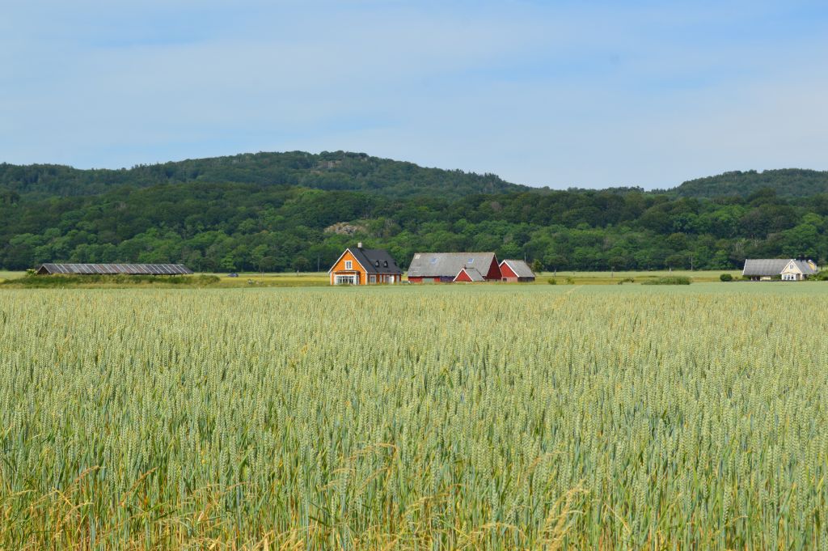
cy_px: 276
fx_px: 1896
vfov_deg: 16.5
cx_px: 414
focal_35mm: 82
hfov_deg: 24.6
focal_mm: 55
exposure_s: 1/500
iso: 250
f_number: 11
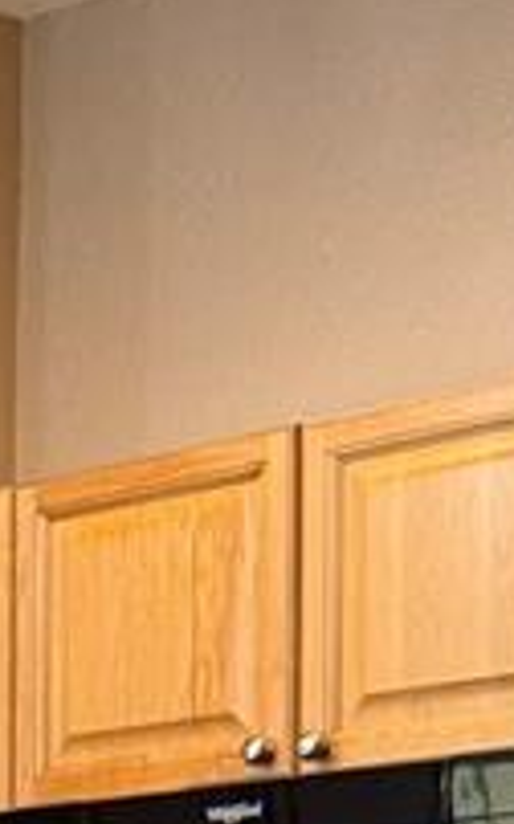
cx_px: -661
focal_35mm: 151
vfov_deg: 13.0
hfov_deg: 8.1
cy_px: 1314
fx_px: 3389
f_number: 1.78
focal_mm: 6.76
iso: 125
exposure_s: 1/120
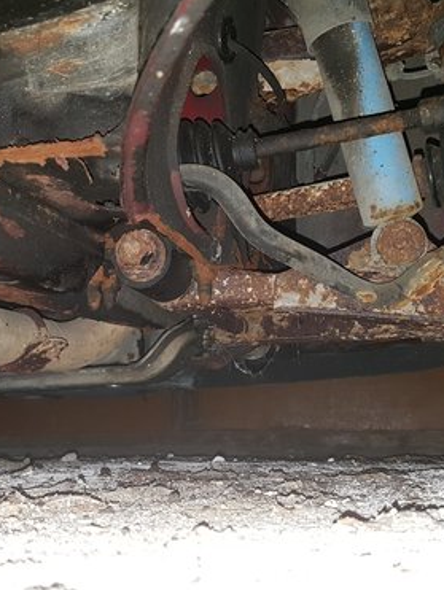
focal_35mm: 35
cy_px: 295
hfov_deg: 40.7
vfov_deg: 52.6
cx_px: 202
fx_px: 598
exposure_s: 1/50
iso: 125
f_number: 1.7
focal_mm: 4.2
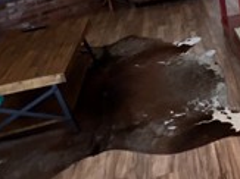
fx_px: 353
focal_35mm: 51
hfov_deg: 31.1
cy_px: -4
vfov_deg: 26.8
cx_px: 293
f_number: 1.8
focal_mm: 1.57
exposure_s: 1/60
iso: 400
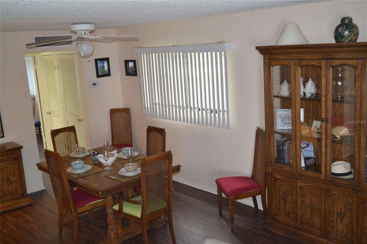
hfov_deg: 49.6
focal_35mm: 39
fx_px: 397
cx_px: 184
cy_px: 122
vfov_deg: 34.2
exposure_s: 1/30
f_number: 4.2
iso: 800
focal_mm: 26
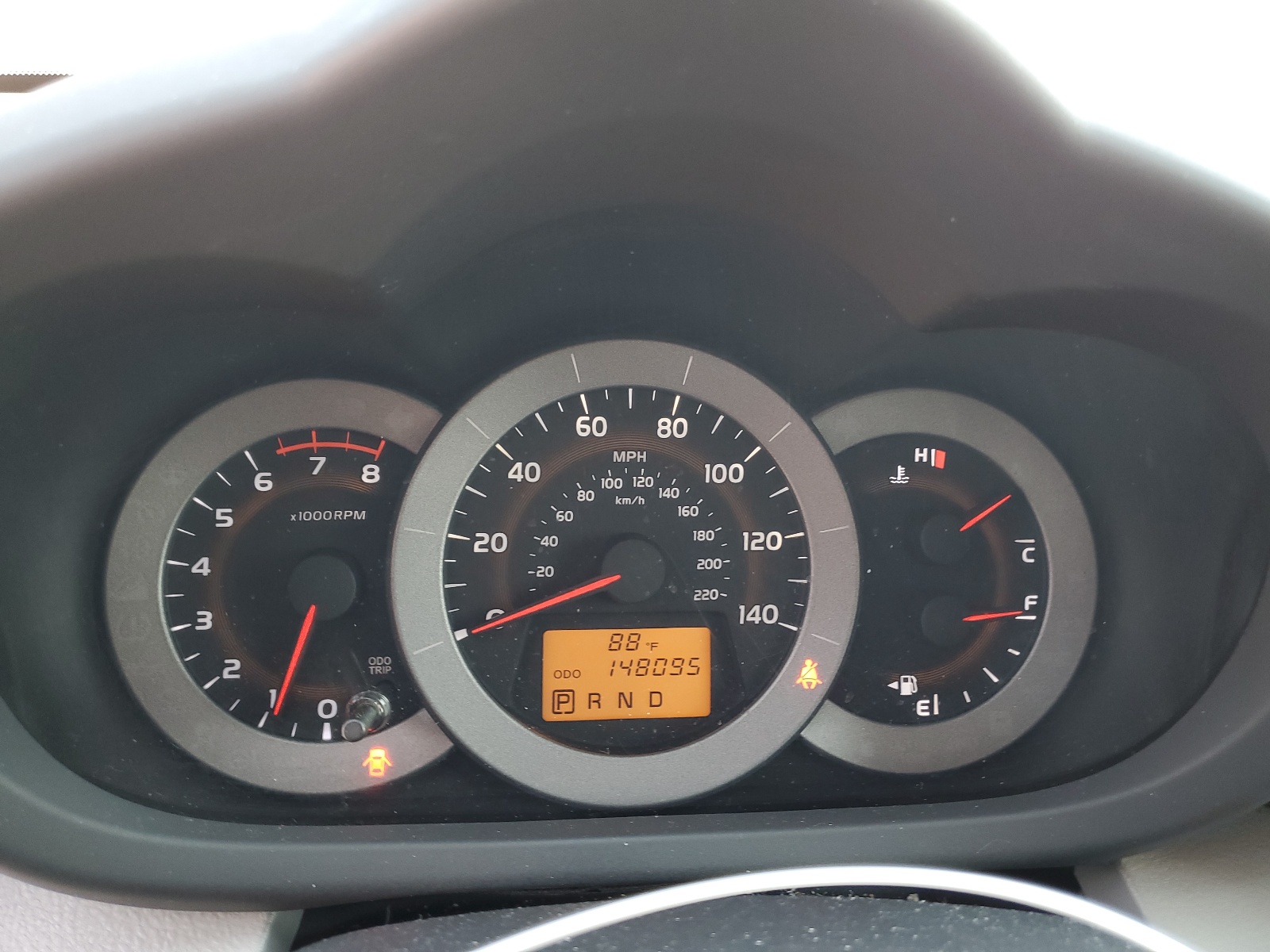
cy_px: 476
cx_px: 635
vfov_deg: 53.1
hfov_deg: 67.3
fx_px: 954
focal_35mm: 26
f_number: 1.5
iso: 60
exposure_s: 1/60.2
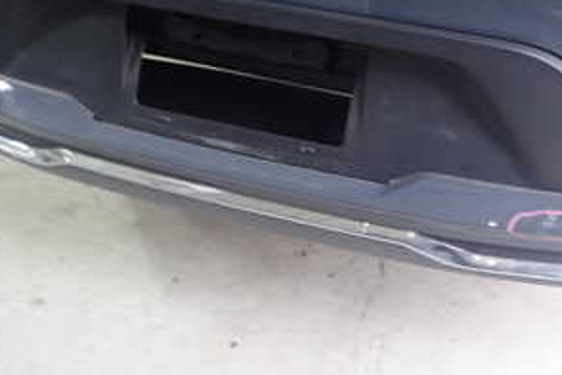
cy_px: 105
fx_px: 827
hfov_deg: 36.8
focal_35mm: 53
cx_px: 407
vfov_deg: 25.3
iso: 250
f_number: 2
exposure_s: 1/30
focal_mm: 4.5
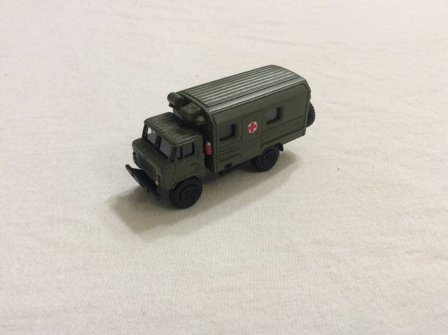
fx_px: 414
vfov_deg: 44.1
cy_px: 168
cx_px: 224
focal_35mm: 32
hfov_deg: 56.9
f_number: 2.4
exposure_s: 1/24
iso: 80
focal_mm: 3.3
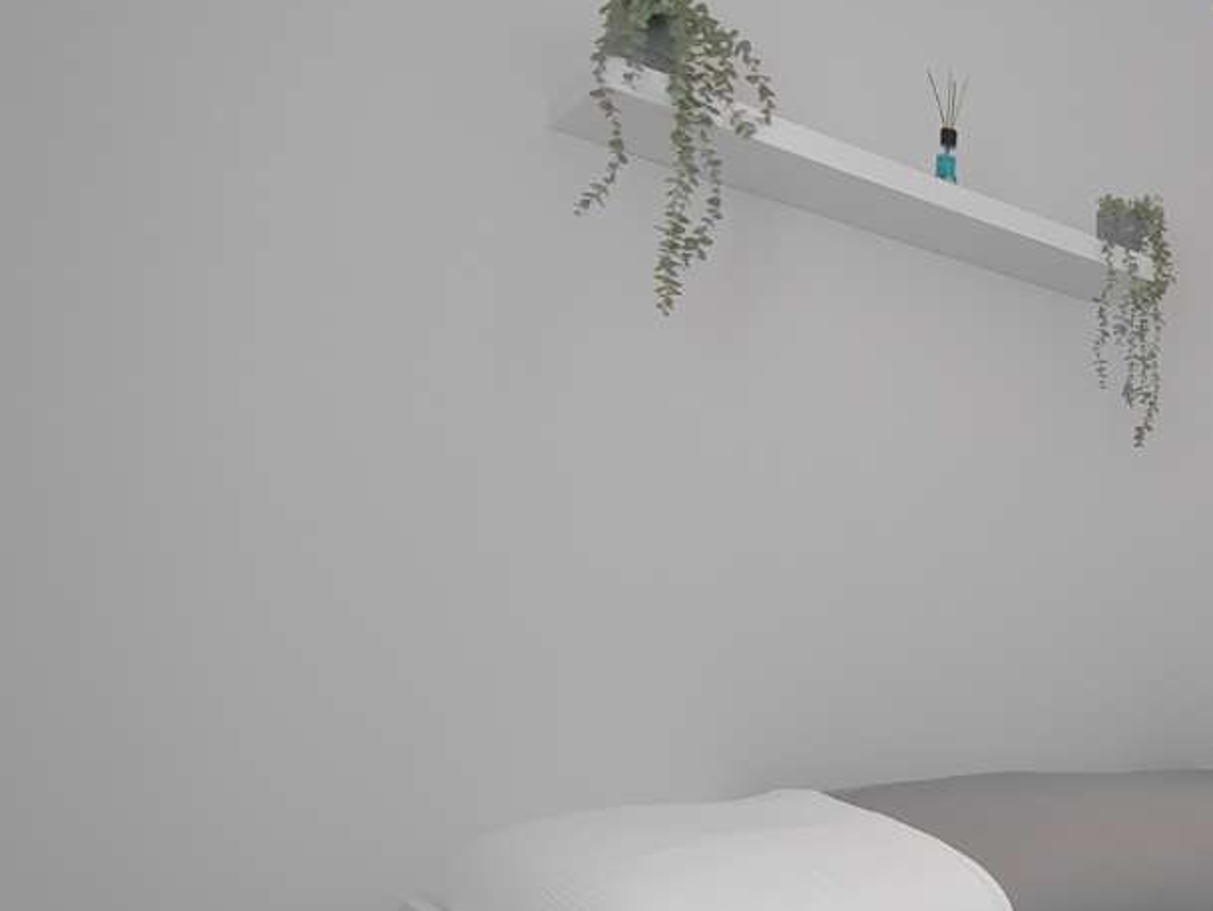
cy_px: 637
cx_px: 1319
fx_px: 1122
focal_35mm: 32
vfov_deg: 43.3
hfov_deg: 44.2
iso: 250
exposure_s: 1/50
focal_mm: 2.16
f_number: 2.2
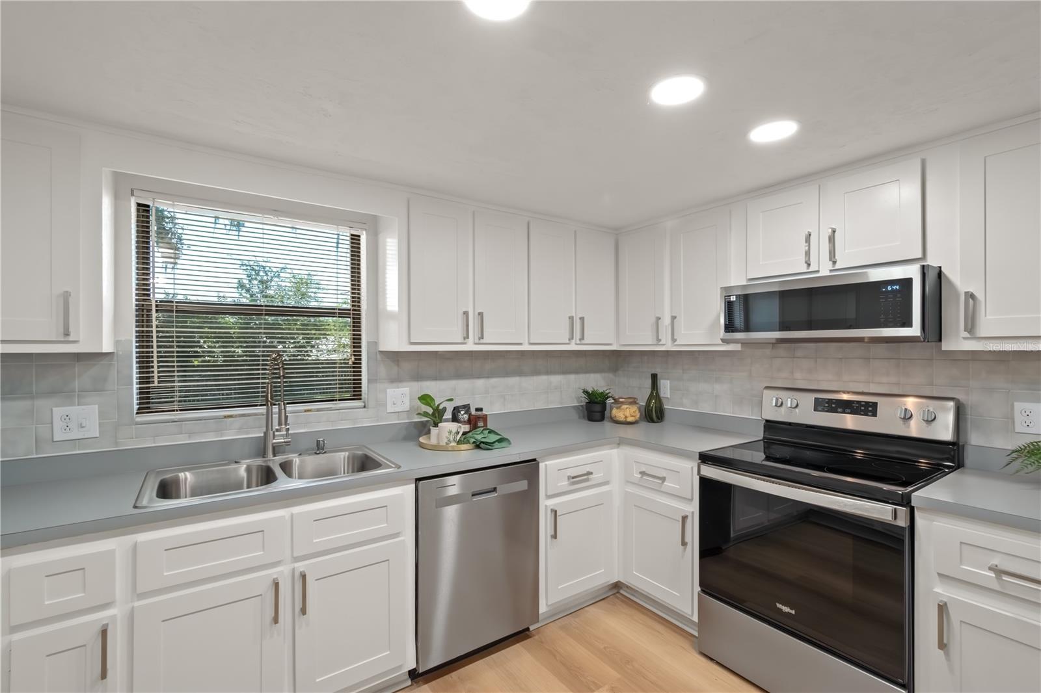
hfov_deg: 100.4
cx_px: 520
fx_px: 434
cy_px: 346
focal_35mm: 15
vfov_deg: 77.3
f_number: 9
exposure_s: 1/4
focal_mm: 10
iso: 250
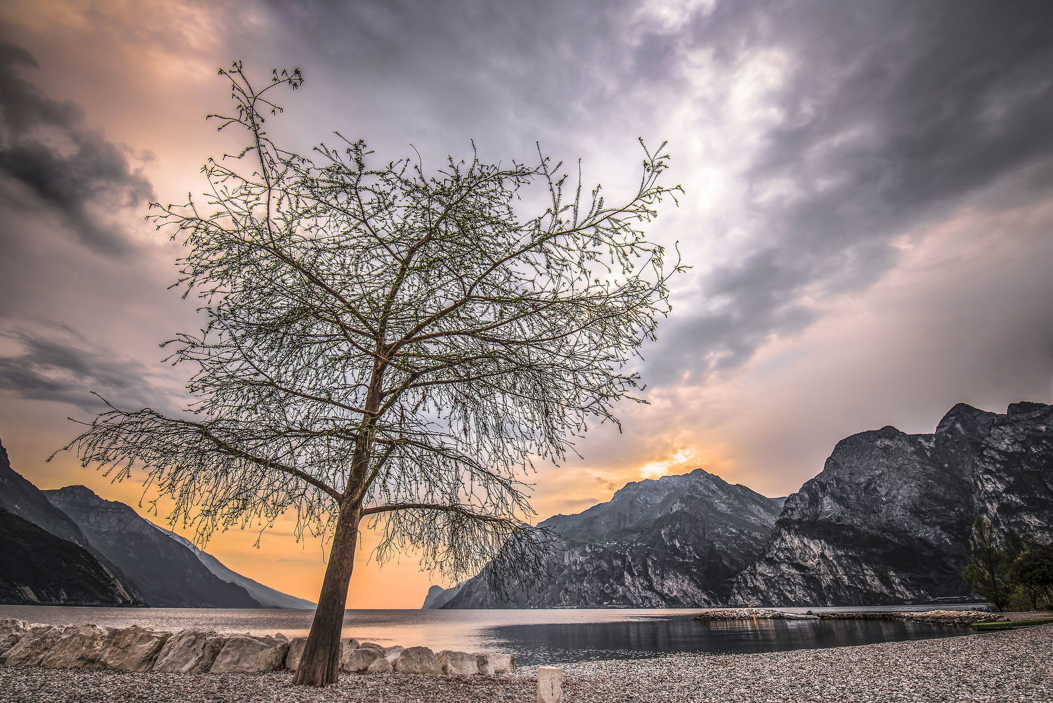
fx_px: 439
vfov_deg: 77.4
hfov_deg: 100.4
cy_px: 352
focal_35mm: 15
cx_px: 526
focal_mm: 15
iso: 100
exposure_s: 1/200
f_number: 6.3
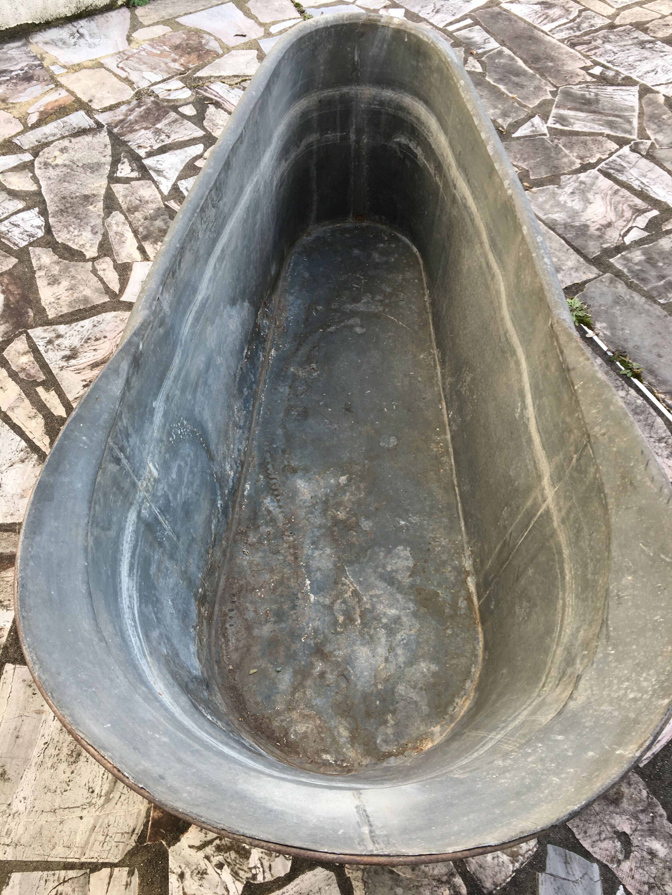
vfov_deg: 61.7
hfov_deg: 48.2
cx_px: 336
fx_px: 751
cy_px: 448
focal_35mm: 29
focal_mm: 4.15
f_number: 2.2
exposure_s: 1/100
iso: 25
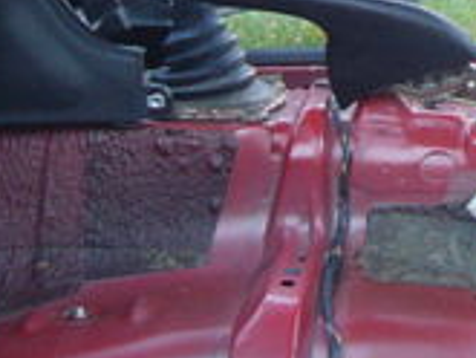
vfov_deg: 10.6
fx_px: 1871
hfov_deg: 14.3
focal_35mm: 136
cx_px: 470
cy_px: -147
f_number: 2.8
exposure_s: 1/8
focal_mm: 5.8
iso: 200
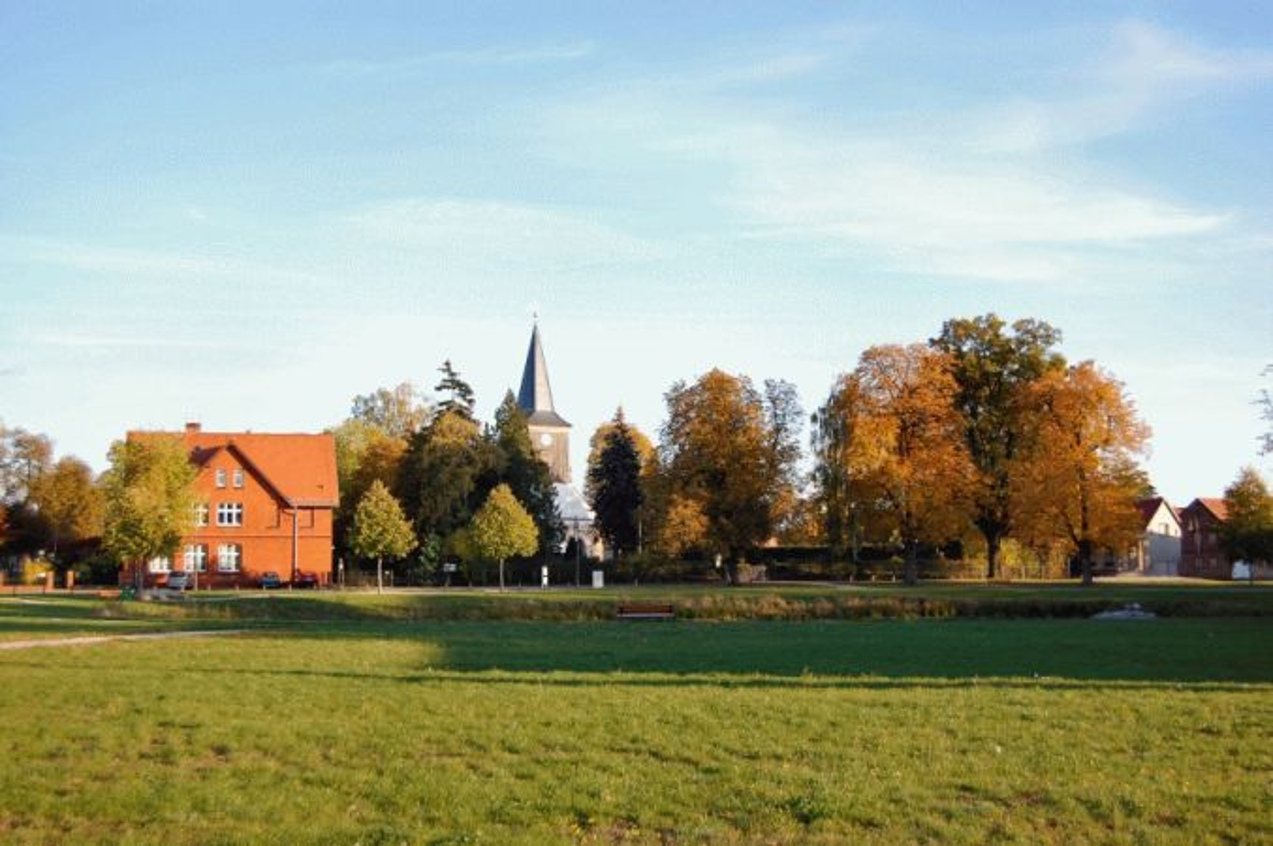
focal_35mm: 46
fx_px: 1643
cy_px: 423
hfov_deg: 42.4
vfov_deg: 28.9
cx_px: 636
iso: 400
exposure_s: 1/500
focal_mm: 31
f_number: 5.6
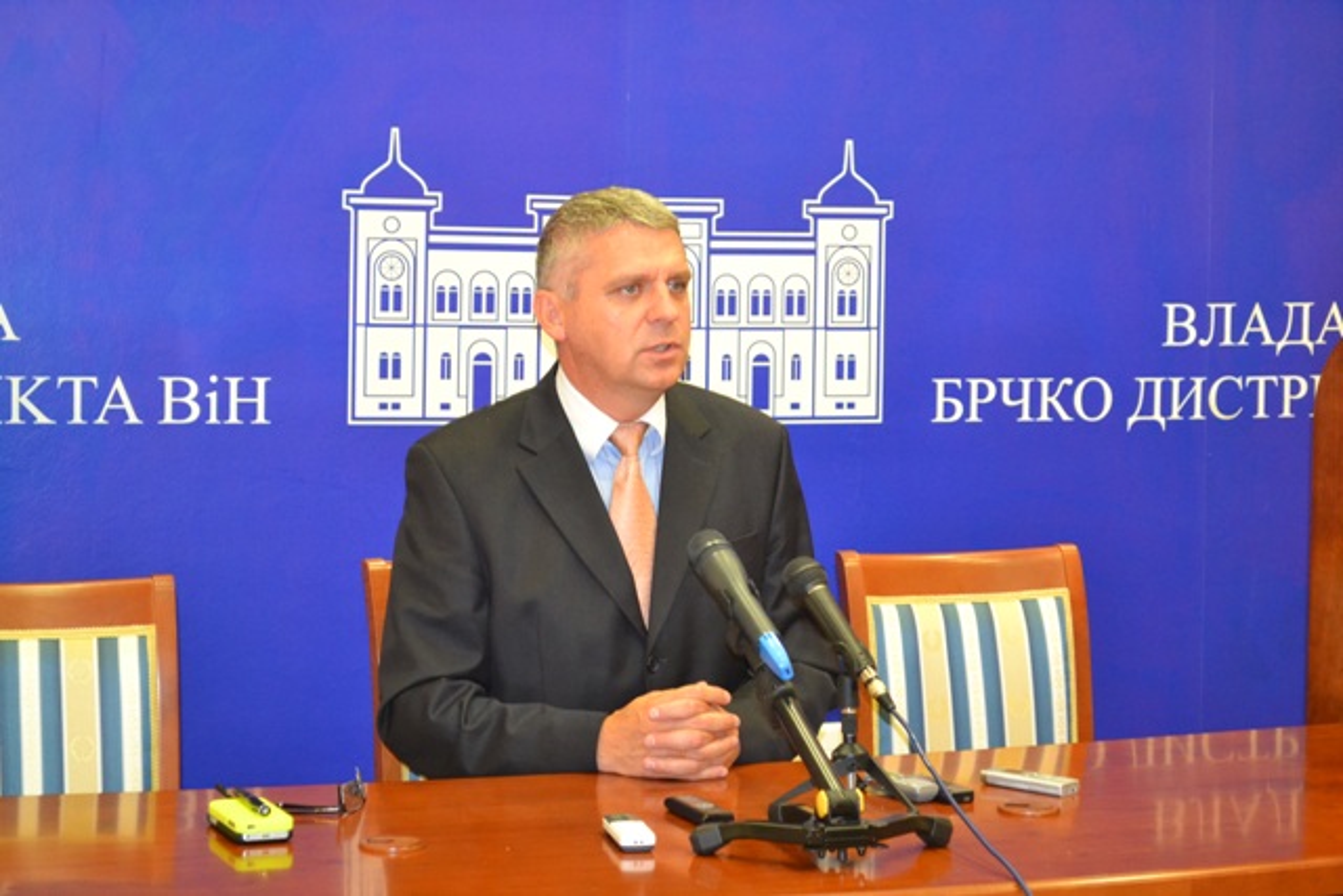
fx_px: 3078
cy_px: 448
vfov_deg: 16.6
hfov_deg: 24.6
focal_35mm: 82
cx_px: 672
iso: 2500
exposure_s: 1/60
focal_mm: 55
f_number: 5.6
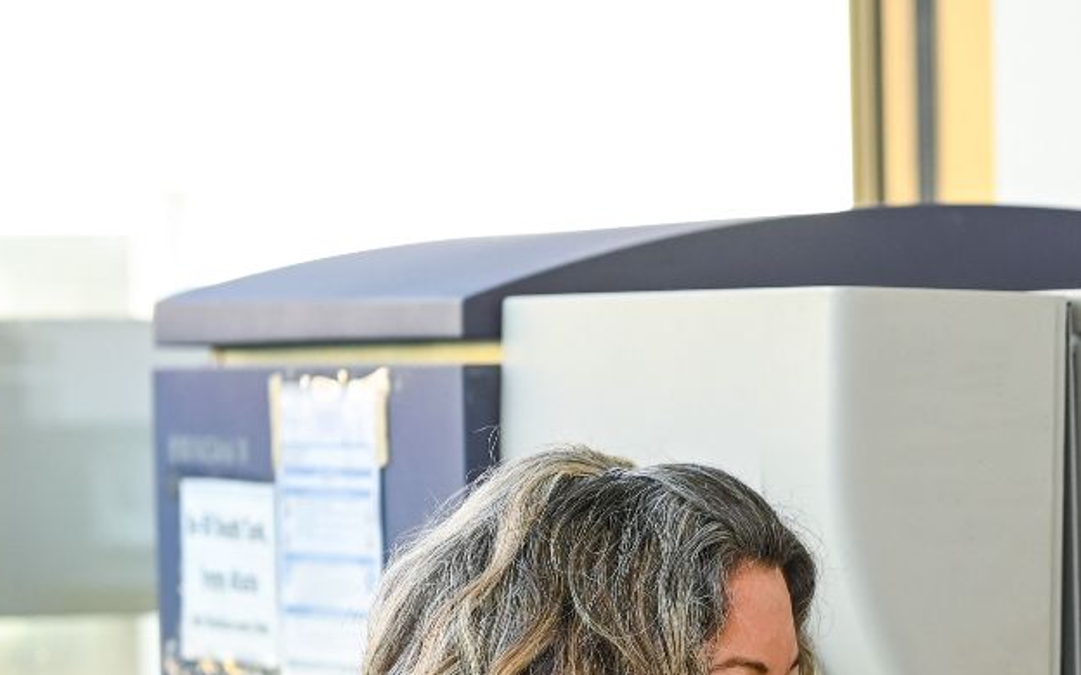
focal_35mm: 284
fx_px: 8367
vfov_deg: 4.6
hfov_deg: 7.3
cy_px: 1137
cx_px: 1367
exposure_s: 1/200
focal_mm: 85
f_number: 3.2
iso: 220
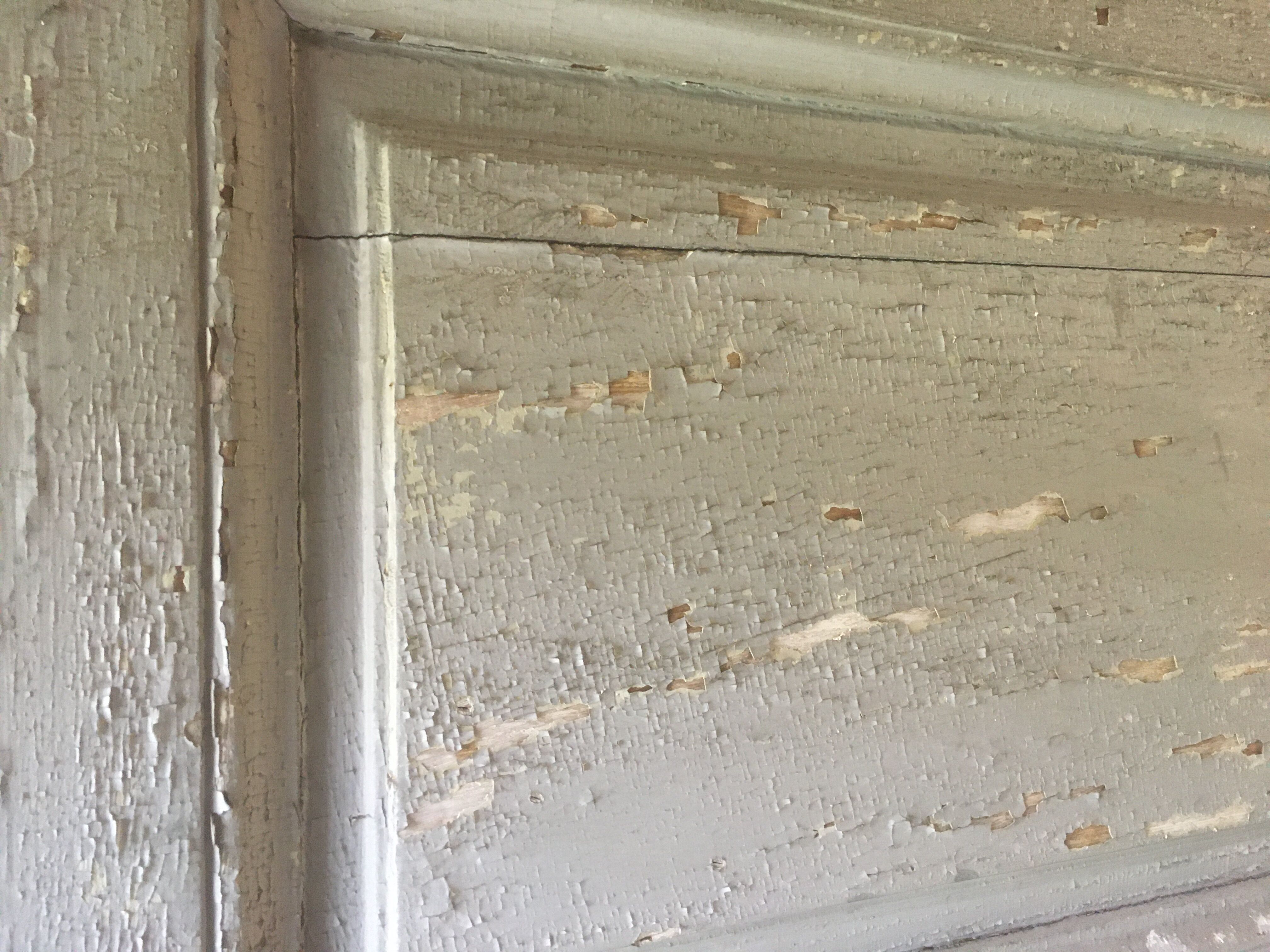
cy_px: 476
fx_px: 1064
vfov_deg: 48.2
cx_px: 635
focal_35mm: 29
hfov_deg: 61.7
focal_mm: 4.15
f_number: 2.2
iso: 200
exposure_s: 1/25
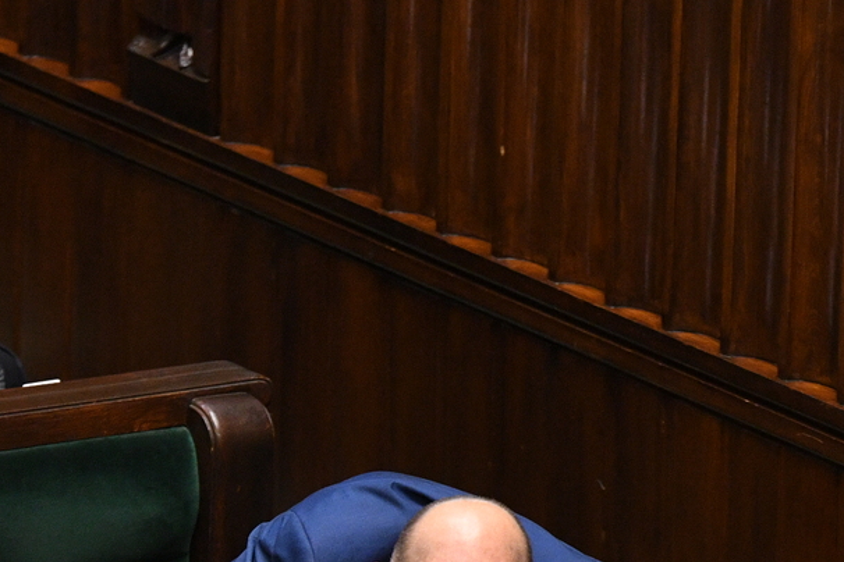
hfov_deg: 2.6
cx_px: 26
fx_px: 18567
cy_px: 675
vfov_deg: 1.7
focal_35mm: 792
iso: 1600
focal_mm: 200
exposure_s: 1/250
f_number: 3.5
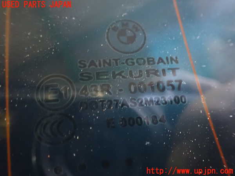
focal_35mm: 30
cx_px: 118
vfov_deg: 46.8
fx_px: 204
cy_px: 88
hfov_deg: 60.0
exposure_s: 1/25
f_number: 2.3
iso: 1600
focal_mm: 5.4
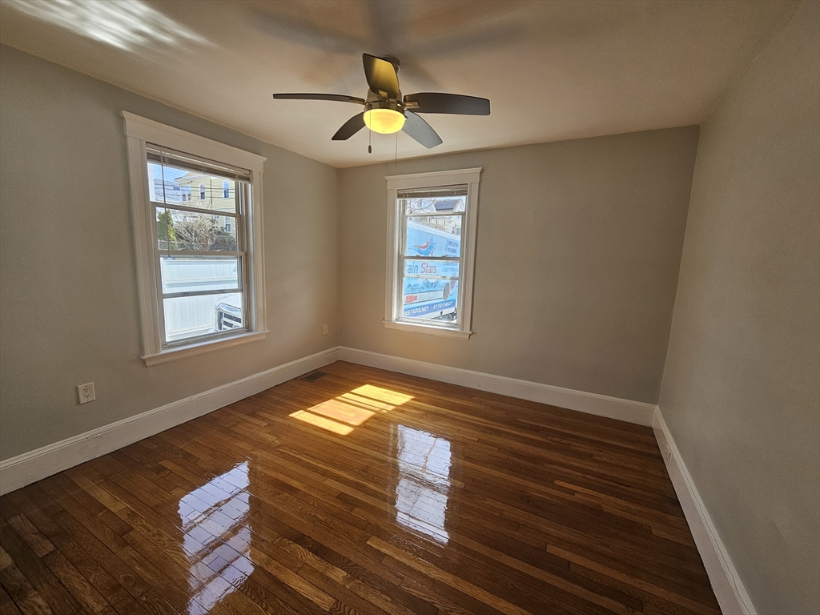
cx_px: 410
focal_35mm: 13
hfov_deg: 106.2
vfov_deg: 89.9
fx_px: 308
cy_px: 308
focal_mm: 2.2
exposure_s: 1/132
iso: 50
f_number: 2.2
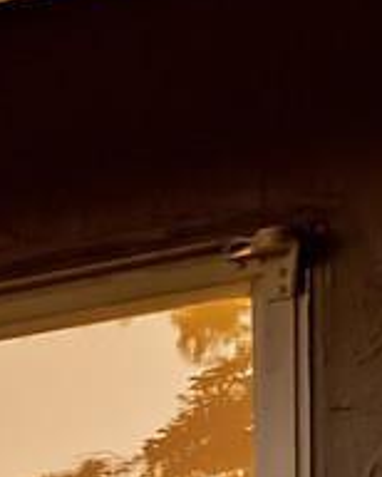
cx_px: -1734
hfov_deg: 5.6
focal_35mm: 160
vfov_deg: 11.1
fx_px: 2258
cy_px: 911
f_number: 11
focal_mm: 16
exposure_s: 1/6
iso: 400
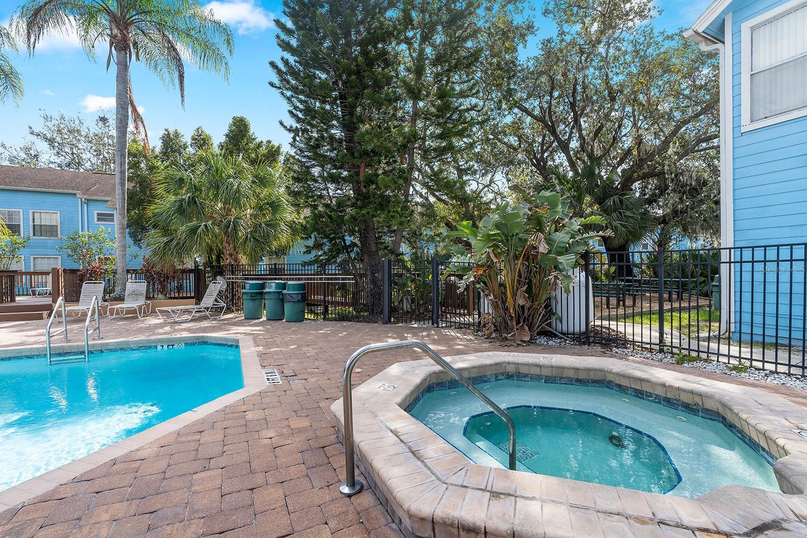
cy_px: 269
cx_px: 404
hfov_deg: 96.7
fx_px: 359
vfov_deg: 73.8
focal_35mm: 16
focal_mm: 16
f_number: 9
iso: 250
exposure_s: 1/200
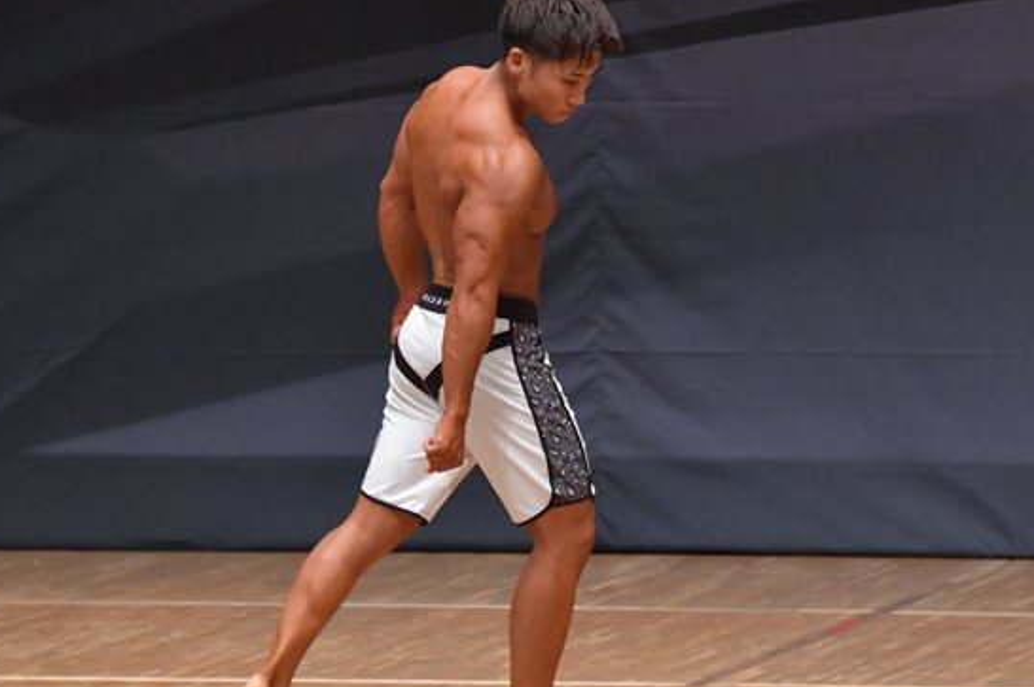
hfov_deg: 4.8
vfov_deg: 3.2
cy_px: 350
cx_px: 435
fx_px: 12224
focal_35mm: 426
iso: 6400
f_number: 5.6
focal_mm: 200
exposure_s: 1/400
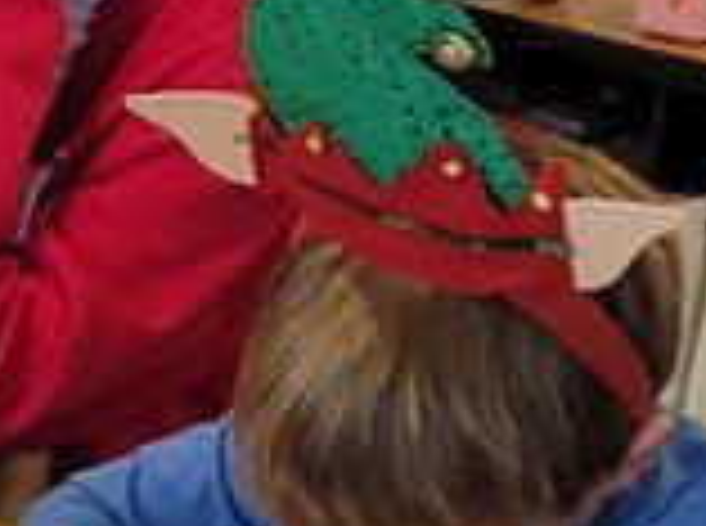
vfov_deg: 8.6
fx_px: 3459
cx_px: -630
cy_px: 553
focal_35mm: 170
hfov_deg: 10.8
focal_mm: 5.4
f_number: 1.8
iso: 320
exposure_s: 1/40
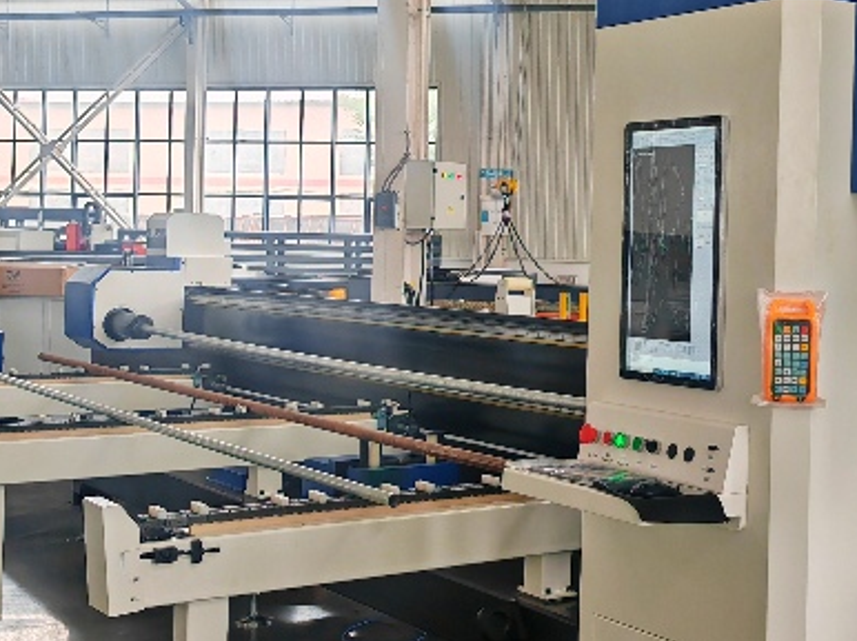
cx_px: 713
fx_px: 1559
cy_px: 232
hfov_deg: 29.9
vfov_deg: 23.2
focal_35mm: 63
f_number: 1.6
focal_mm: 7.62
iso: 80
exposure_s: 1/100
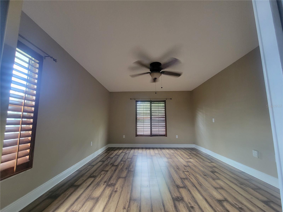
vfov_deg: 89.9
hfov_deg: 106.2
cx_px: 142
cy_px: 106
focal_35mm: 13
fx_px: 106
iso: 320
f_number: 2.2
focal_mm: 2.2
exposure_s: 1/30
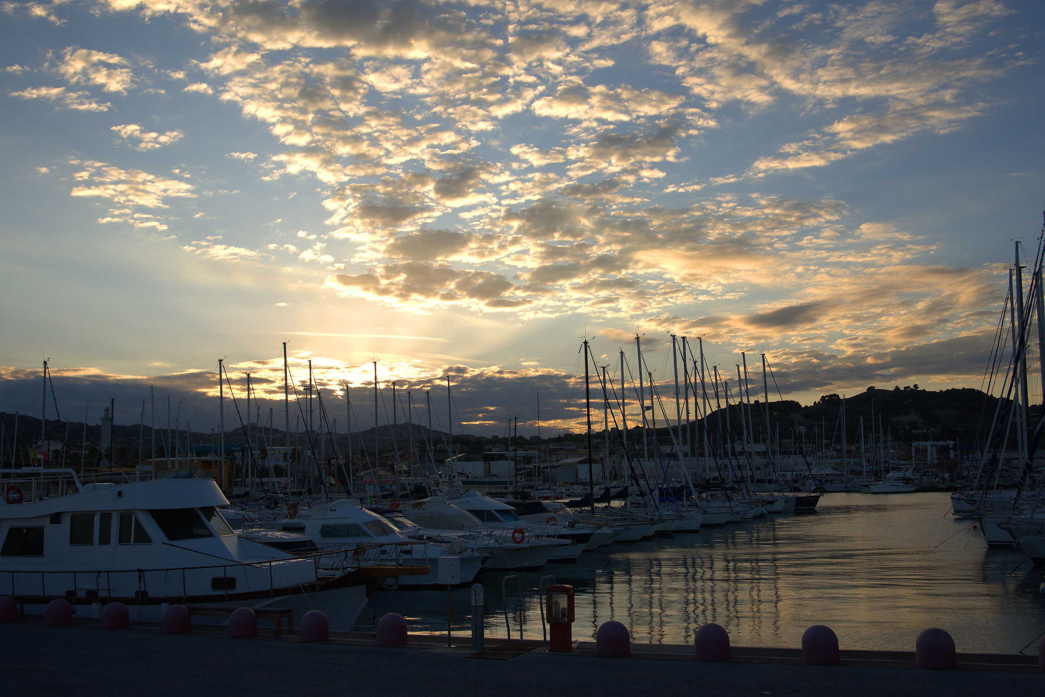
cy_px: 348
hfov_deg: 54.4
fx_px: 1016
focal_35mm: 35
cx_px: 522
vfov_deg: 37.9
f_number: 8
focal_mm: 35
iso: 100
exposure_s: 1/200
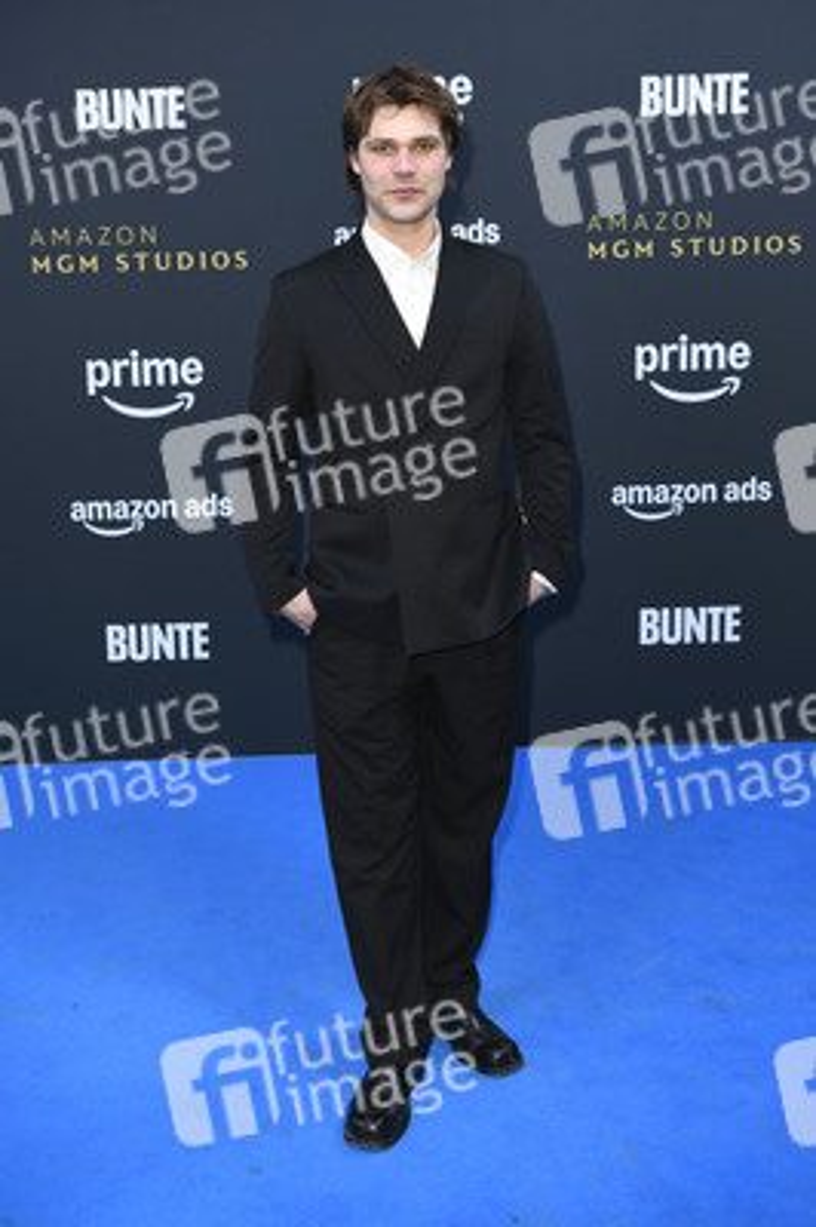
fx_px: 1226
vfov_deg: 53.2
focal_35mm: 36
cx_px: 408
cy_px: 614
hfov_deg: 36.8
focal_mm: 36
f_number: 4
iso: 400
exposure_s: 1/400
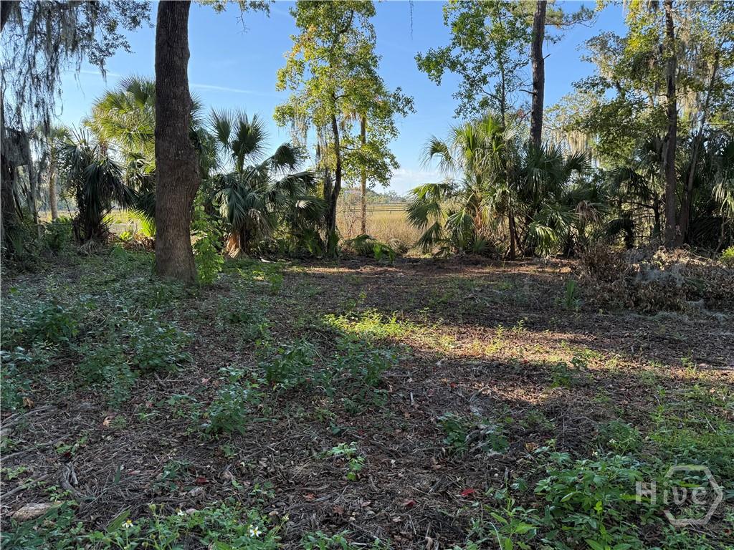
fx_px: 509
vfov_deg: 56.8
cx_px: 367
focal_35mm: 24
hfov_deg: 71.6
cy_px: 275
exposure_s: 1/405
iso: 100
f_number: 1.78
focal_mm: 6.76
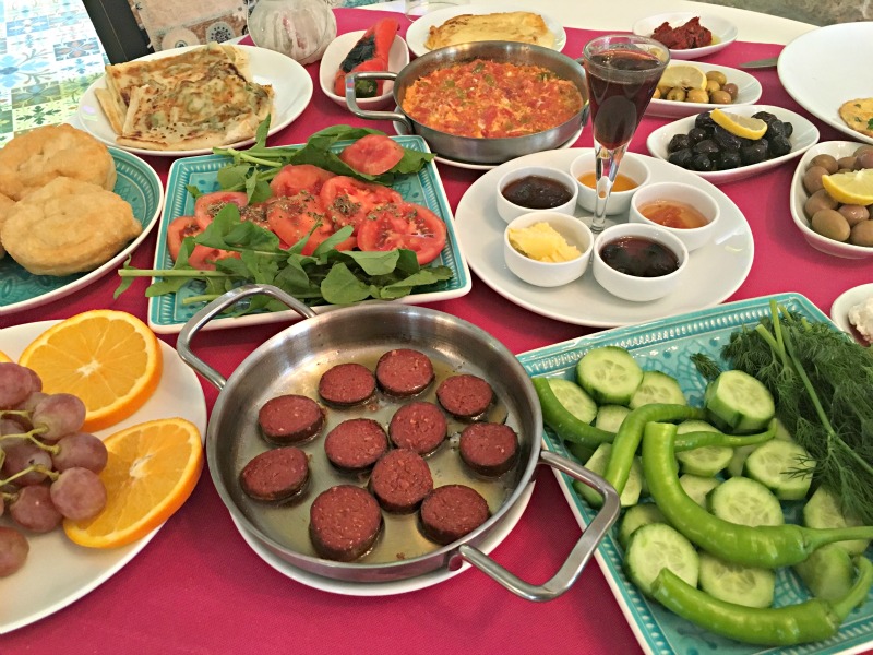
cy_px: 328
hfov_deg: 61.7
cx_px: 436
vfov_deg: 48.2
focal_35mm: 29
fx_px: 731
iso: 200
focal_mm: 4.15
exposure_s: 1/33
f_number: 2.2
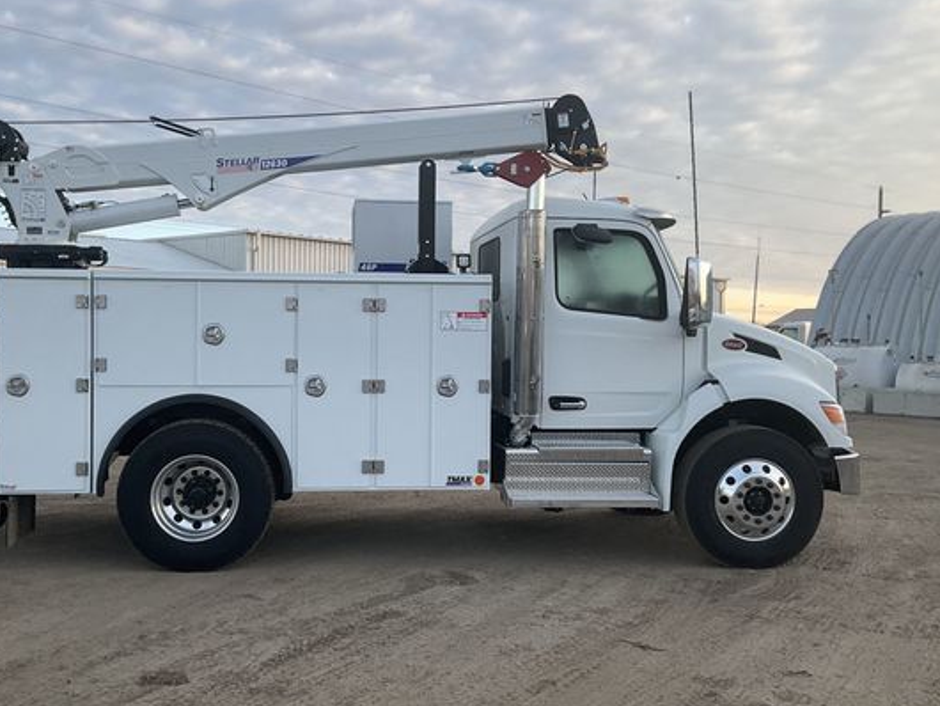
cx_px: 388
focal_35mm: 35
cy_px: 351
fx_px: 951
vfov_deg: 40.7
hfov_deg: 52.3
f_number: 1.8
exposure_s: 1/210
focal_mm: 3
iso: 20
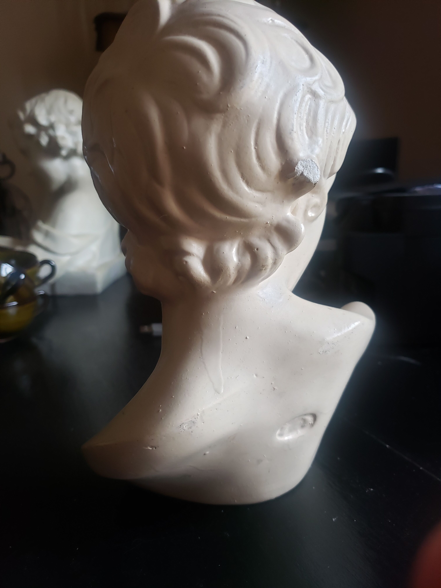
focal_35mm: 26
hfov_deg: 53.1
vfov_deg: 67.3
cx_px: 220
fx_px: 442
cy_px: 294
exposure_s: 1/50
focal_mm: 4.3
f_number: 1.5
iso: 200
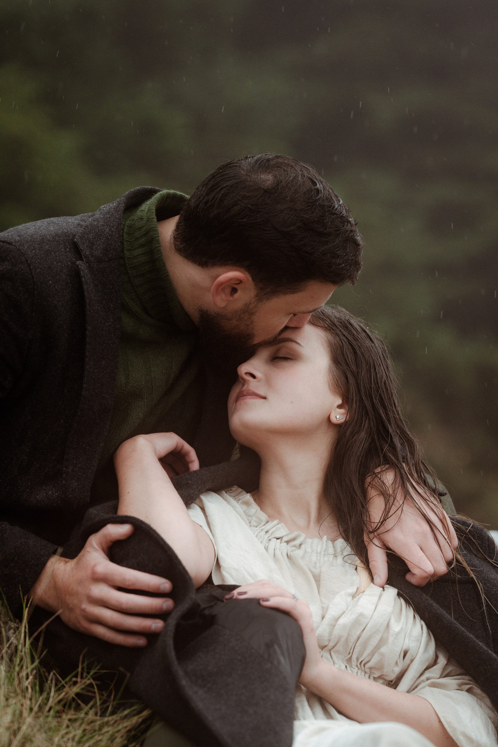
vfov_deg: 15.2
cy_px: 374
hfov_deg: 10.2
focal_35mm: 135
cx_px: 249
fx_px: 2801
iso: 500
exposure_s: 1/500
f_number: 4
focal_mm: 135
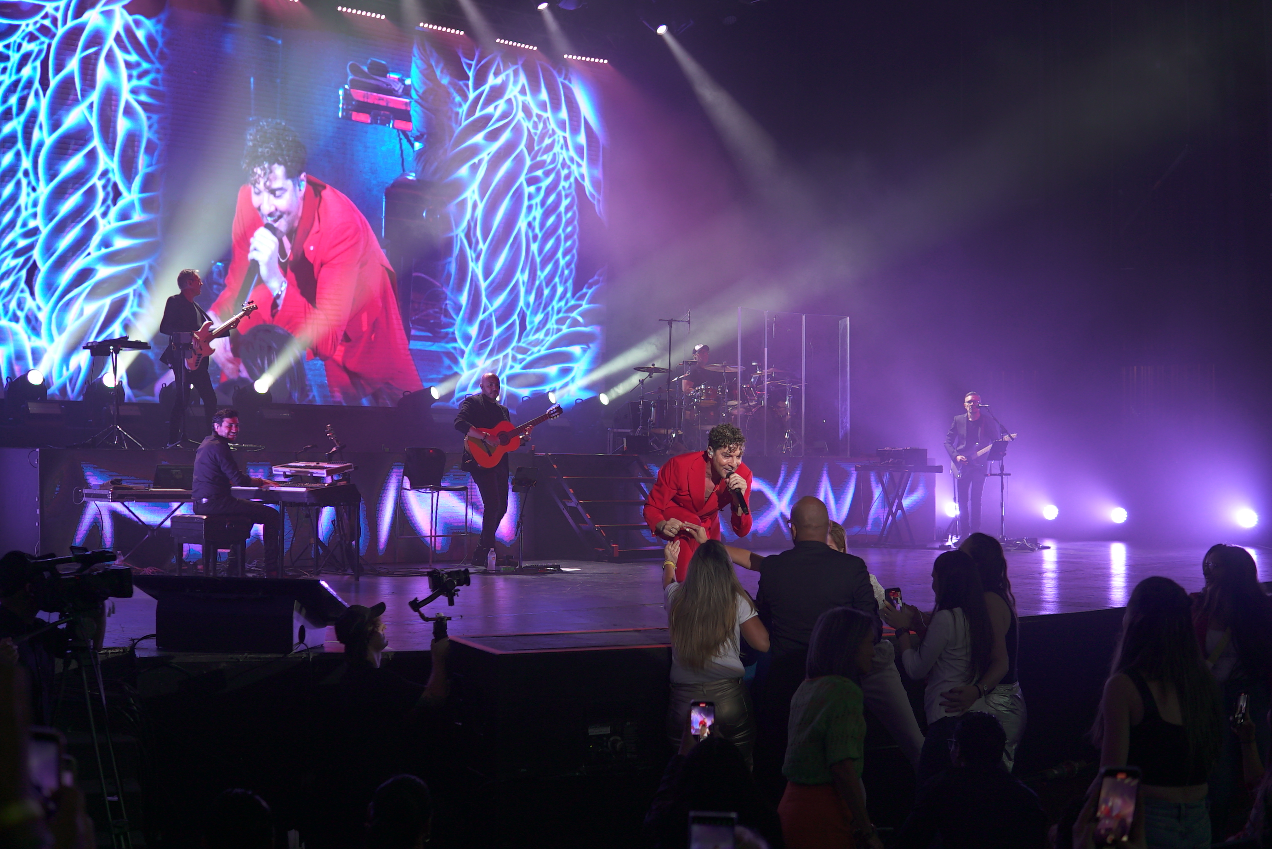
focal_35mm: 45
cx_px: 636
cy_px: 424
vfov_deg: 29.9
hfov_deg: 43.6
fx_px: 1591
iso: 200
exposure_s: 1/200
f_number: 2.5
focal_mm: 30
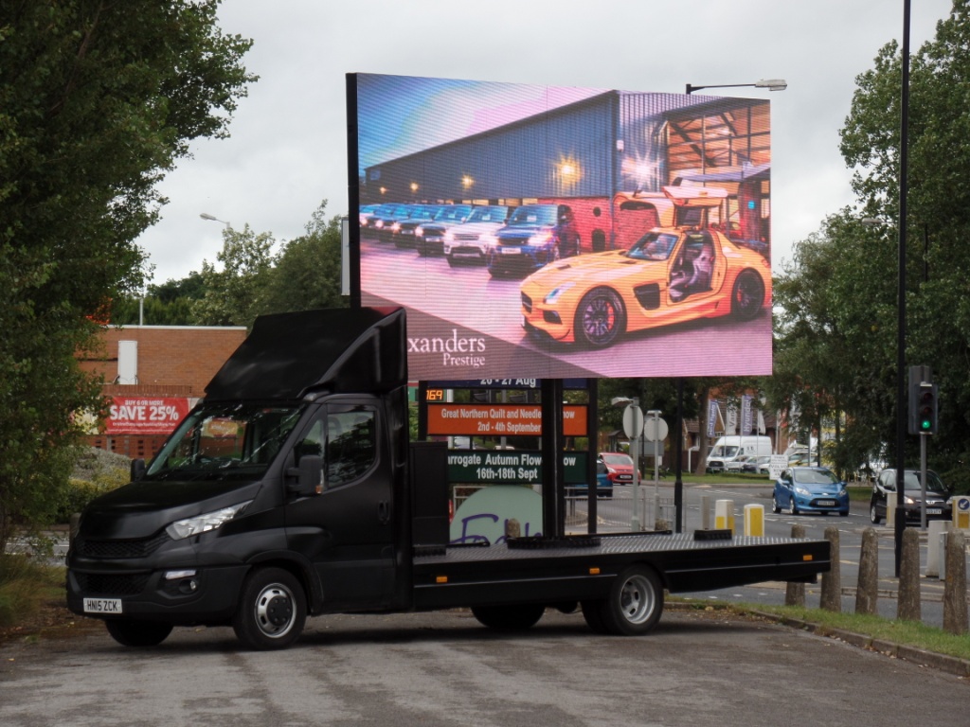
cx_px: 485
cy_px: 364
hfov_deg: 17.3
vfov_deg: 13.0
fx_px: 3194
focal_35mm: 114
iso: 80
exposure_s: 1/250
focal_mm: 20.3
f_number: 4
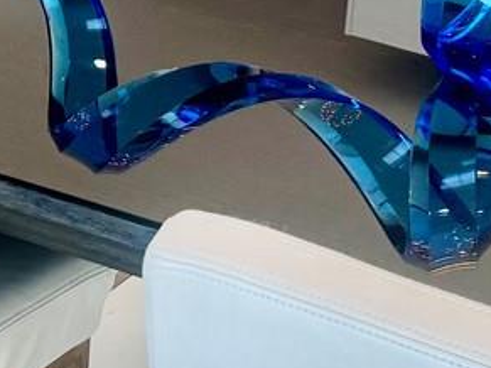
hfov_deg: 14.9
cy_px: -295
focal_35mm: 132
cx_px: 118
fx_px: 1872
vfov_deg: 10.5
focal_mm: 6.76
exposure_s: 1/120
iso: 64
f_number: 1.78
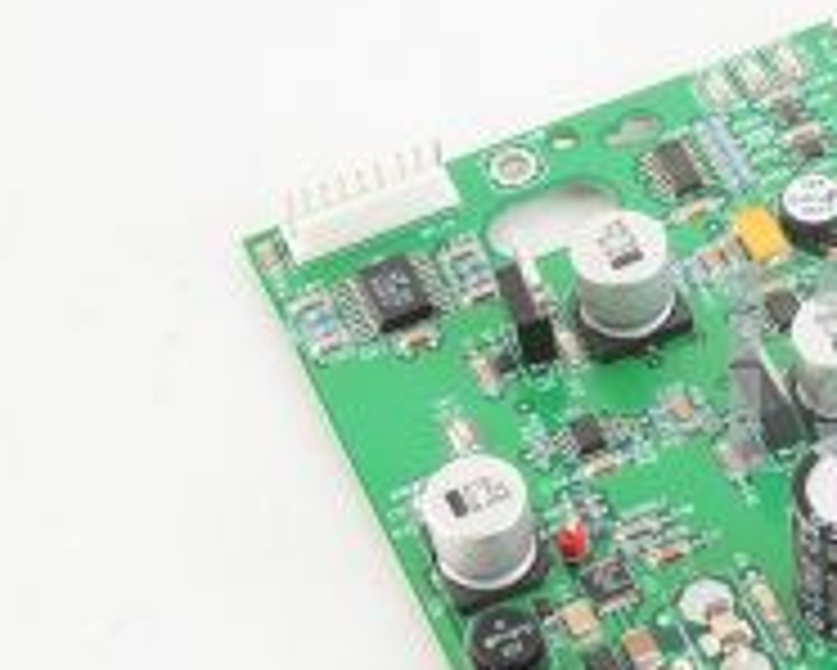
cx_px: 1179
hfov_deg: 12.3
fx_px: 3743
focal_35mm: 151
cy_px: 366
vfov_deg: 10.2
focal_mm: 50
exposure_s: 1/125
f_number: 14
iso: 1600
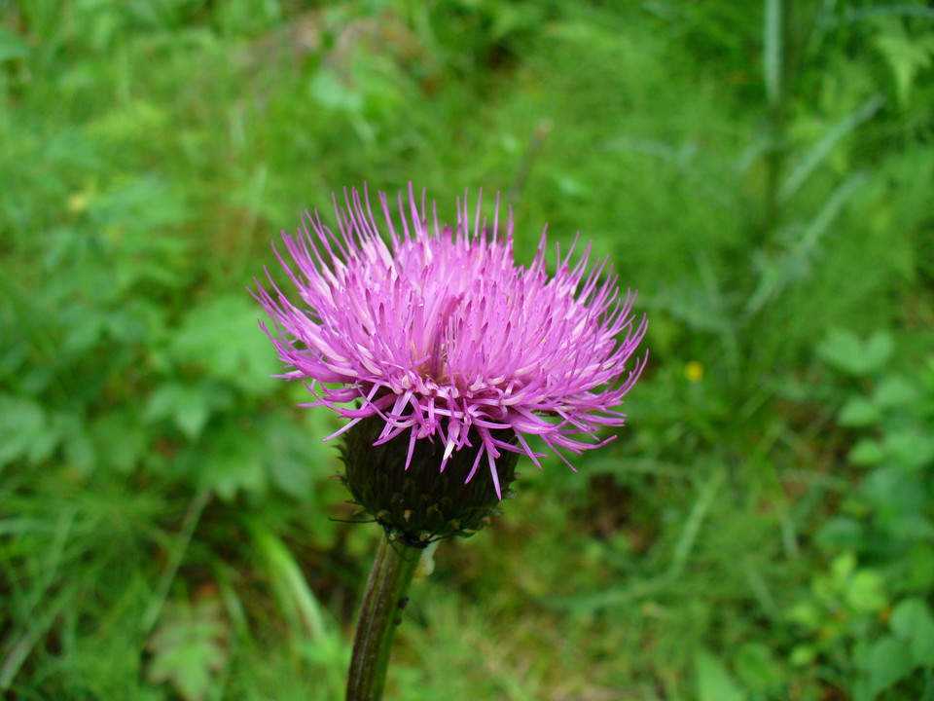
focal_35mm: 37
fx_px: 998
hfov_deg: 50.1
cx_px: 467
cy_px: 350
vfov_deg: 38.7
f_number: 2.8
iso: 80
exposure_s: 1/100
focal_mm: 6.1
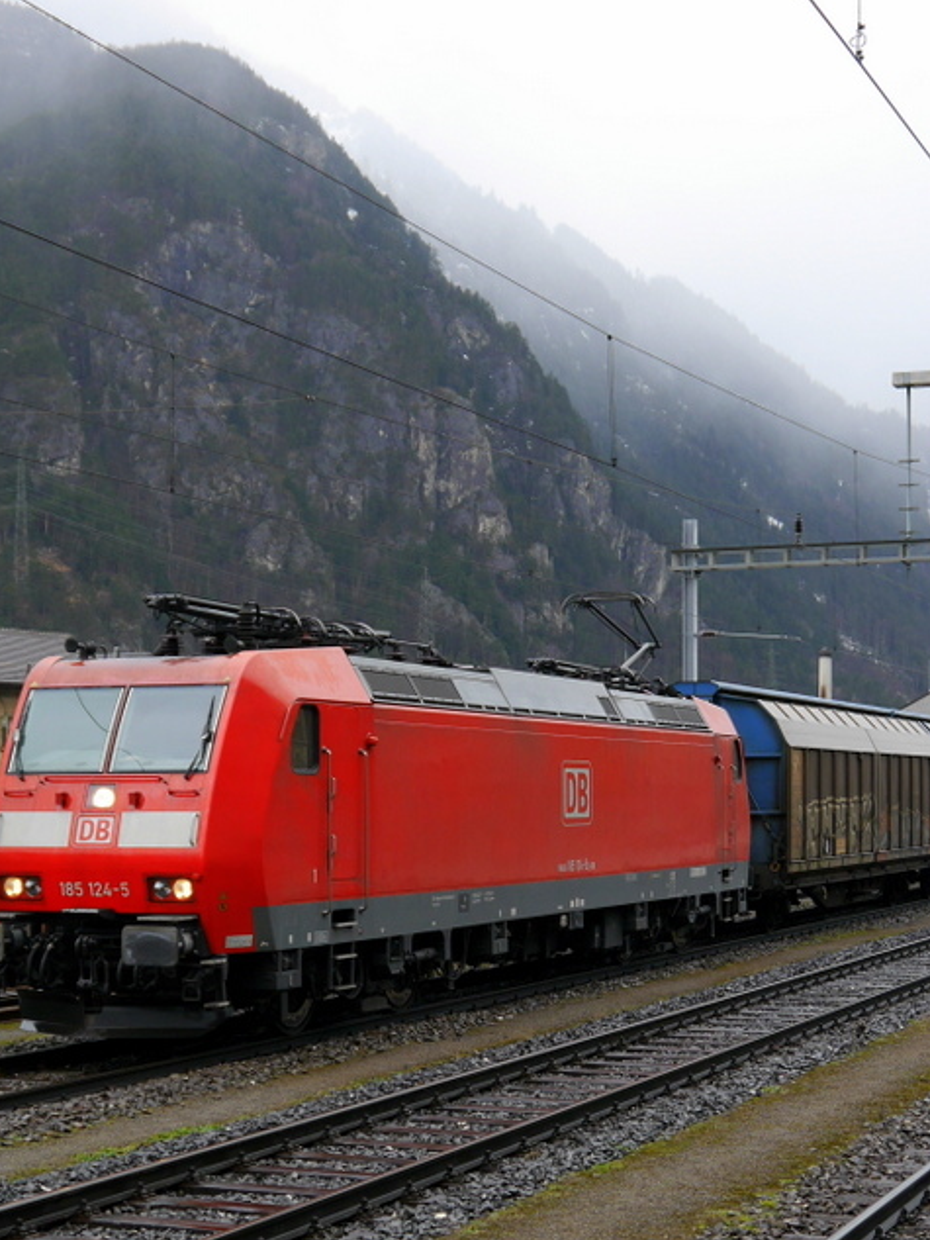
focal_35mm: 66
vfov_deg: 29.2
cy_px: 800
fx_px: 2363
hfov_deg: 22.3
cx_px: 503
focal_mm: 19
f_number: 4.2
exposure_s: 1/60
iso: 160
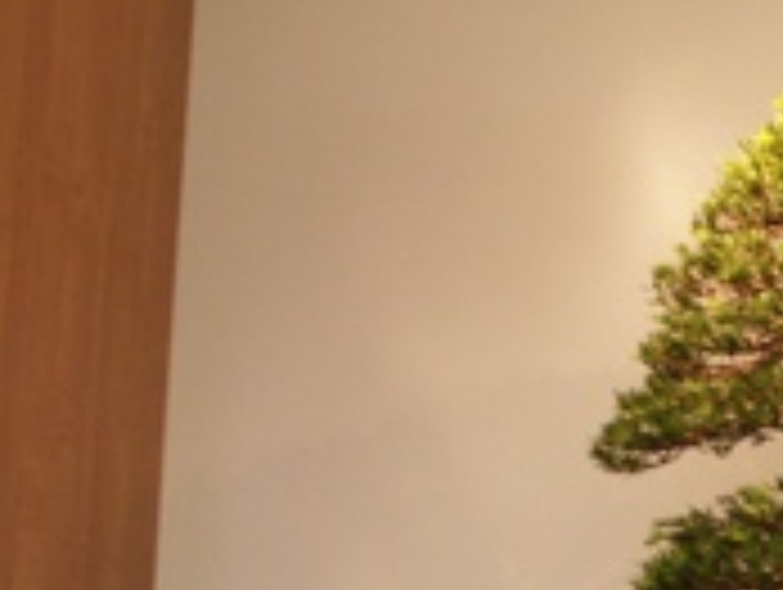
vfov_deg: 13.7
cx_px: 922
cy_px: 552
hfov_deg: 17.5
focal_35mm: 107
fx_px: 2424
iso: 160
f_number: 2.8
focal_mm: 6.96
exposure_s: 1/20
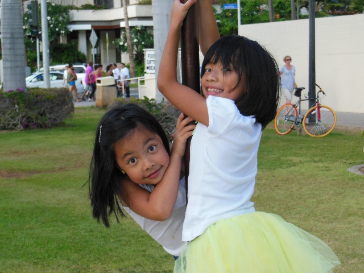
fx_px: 978
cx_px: 182
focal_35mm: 93
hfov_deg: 21.1
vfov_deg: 15.9
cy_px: 136
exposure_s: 1/200
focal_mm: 16.5
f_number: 5.6
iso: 400
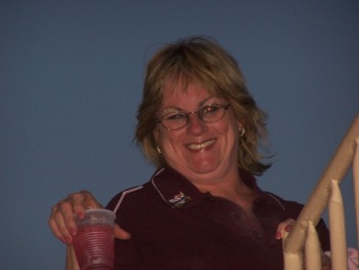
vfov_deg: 4.2
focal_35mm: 357
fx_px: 3705
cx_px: 180
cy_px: 135
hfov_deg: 5.5
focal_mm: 59.2
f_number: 3.6
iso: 140
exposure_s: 1/320
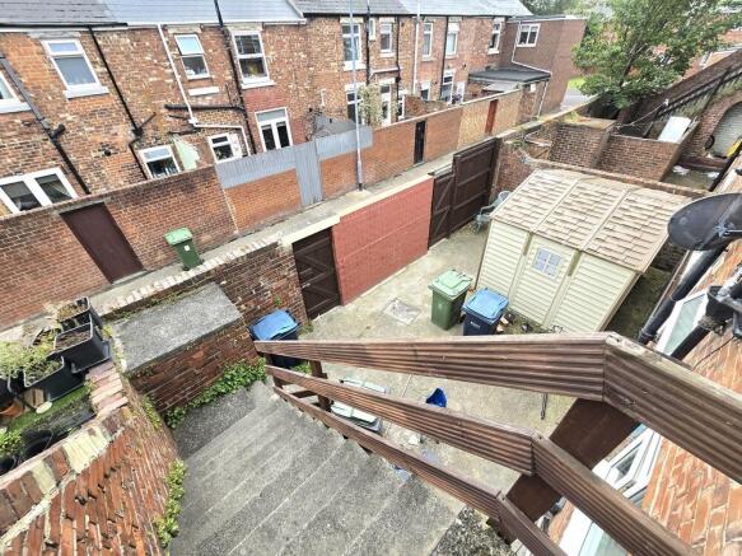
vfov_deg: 89.9
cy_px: 278
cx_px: 371
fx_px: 279
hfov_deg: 106.2
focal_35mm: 13
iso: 50
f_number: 2.2
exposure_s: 1/278
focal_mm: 2.2
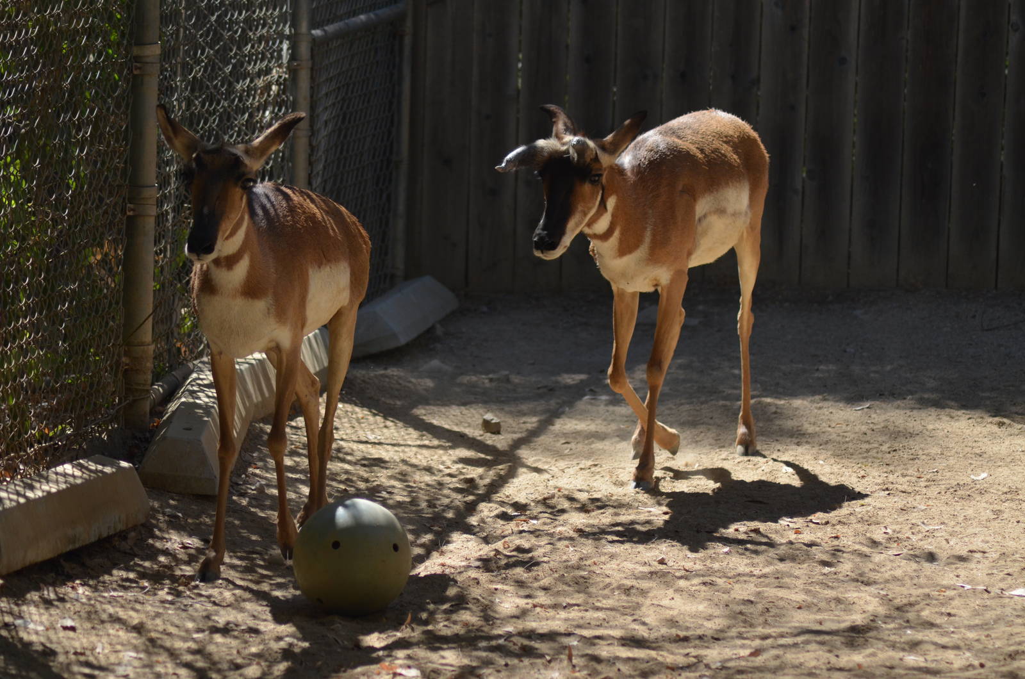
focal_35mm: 225
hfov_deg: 9.2
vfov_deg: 6.1
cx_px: 512
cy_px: 340
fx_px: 6393
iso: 400
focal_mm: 150
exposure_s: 1/1600
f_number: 5
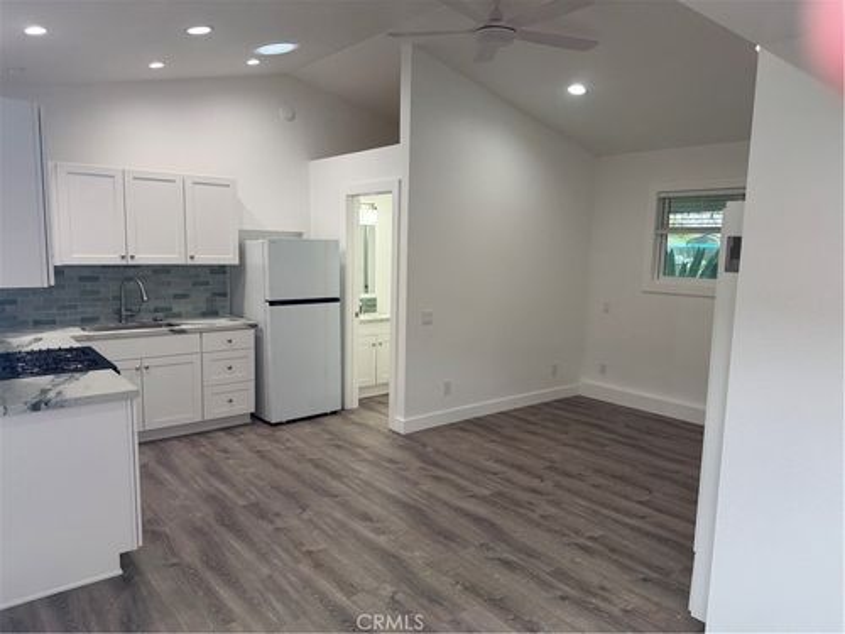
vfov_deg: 56.8
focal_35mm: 24
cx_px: 422
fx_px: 586
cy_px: 317
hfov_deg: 71.6
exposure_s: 1/120
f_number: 1.78
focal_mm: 6.76
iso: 64
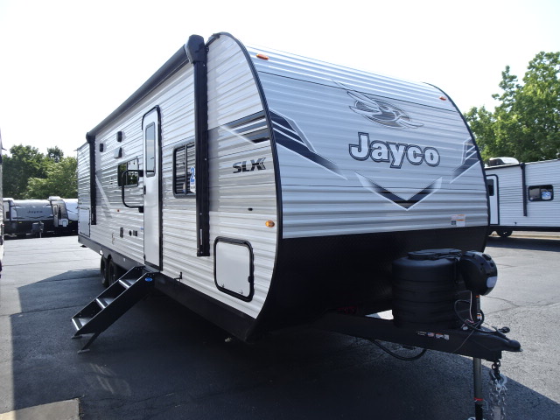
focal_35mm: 24
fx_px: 388
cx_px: 280
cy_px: 210
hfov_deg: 71.6
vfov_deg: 56.8
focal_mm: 4.1
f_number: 3.5
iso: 80
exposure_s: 1/500
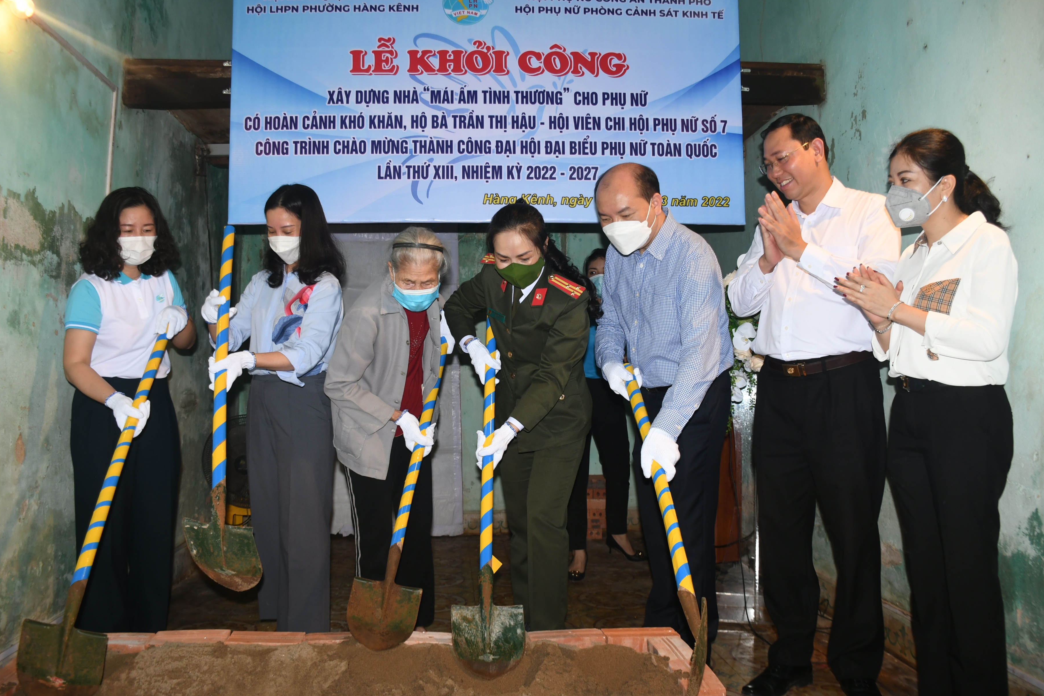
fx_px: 812
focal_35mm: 28
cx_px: 524
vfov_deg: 46.4
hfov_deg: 65.5
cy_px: 345
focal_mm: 18
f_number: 4.5
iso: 500
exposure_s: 1/200
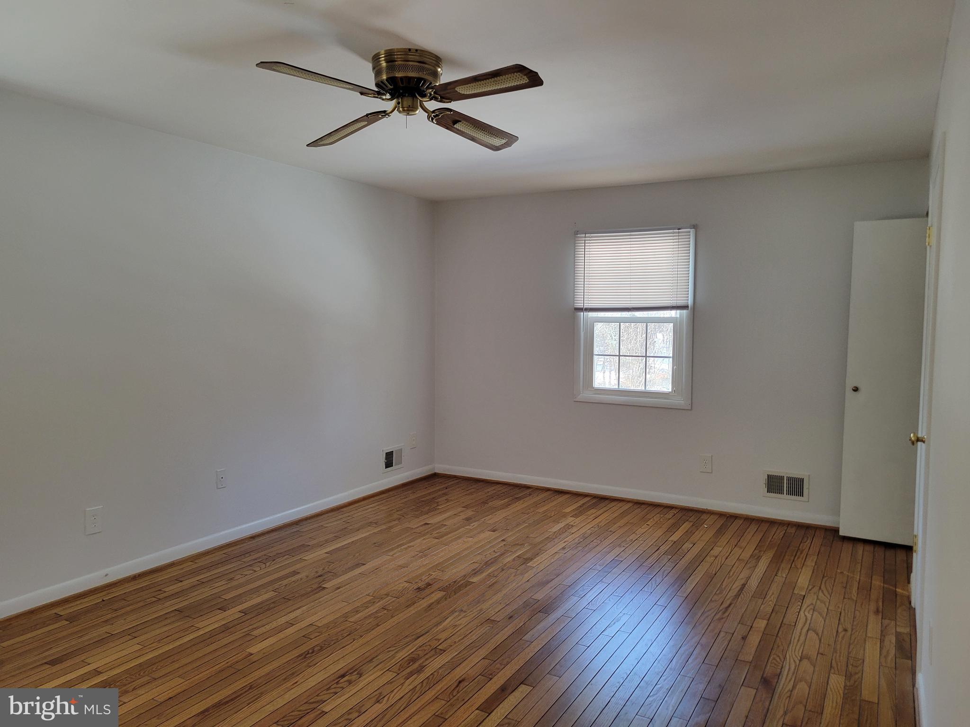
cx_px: 485
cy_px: 364
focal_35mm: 26
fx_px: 729
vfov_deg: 53.1
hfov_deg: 67.3
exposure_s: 1/60
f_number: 1.8
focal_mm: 5.4
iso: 200
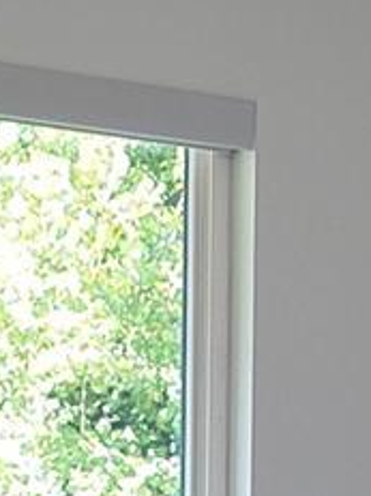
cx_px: 122
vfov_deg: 11.1
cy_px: 663
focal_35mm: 173
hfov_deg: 8.6
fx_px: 2474
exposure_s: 1/120
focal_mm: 5.4
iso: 100
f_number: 1.8
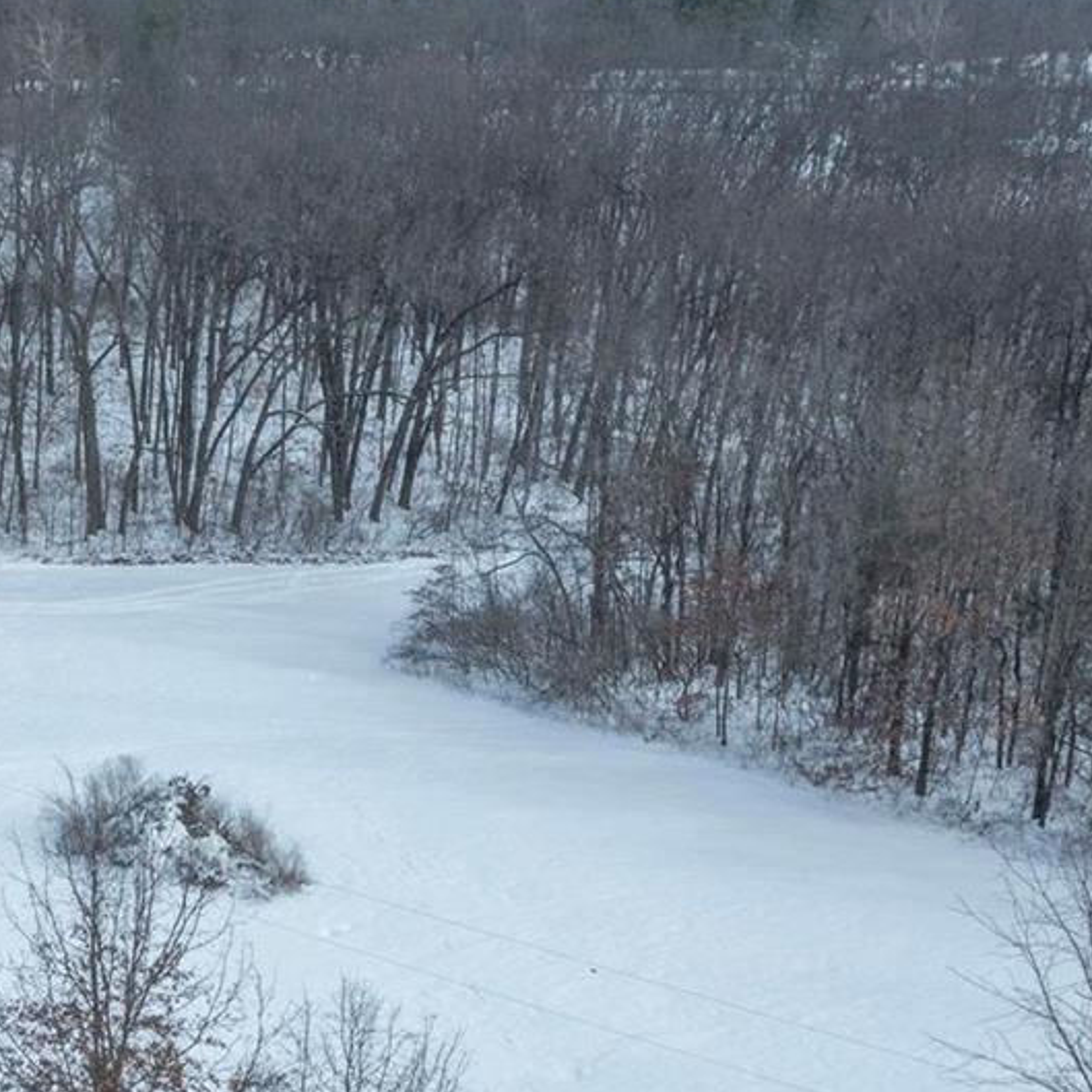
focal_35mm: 72
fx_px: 2570
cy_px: 975
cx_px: -111
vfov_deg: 23.4
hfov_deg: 22.6
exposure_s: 1/640
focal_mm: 10.26
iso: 100
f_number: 6.3
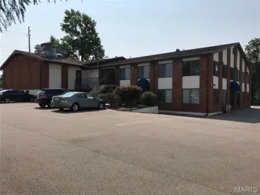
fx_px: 210
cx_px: 130
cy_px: 98
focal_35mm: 28
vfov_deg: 49.7
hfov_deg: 63.4
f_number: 1.8
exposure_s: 1/5051
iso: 20
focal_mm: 3.99
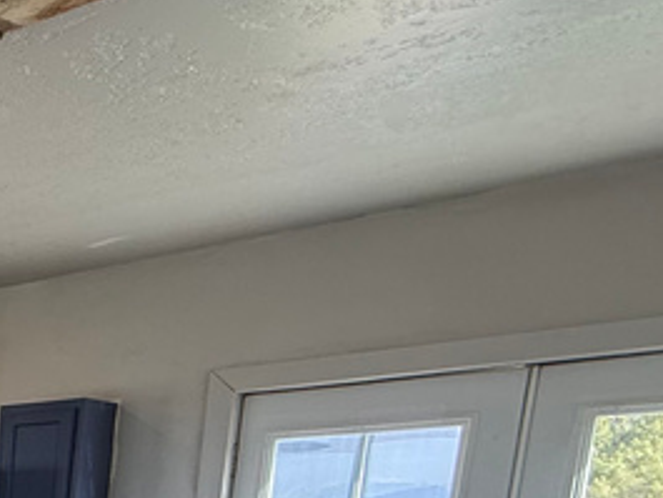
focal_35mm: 54
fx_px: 1035
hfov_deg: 23.1
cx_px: -473
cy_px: 743
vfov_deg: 22.4
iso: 125
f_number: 2.2
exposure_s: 1/120
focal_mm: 2.22
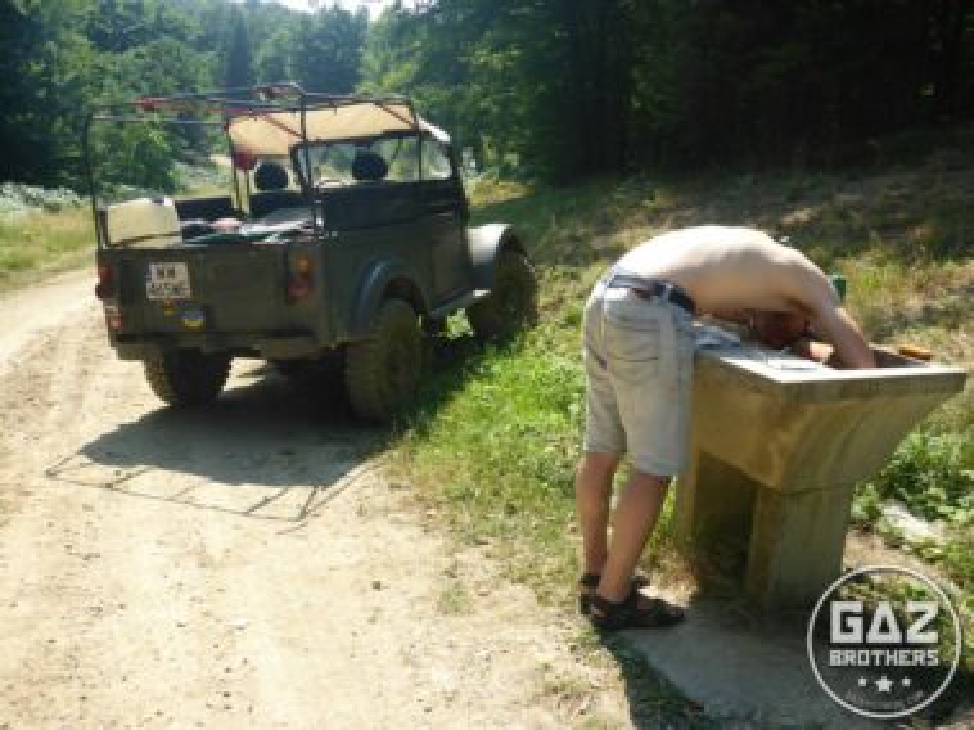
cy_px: 365
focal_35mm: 32
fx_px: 900
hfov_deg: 56.8
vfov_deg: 44.1
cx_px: 487
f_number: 3.5
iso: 100
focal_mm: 5.5
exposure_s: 1/400
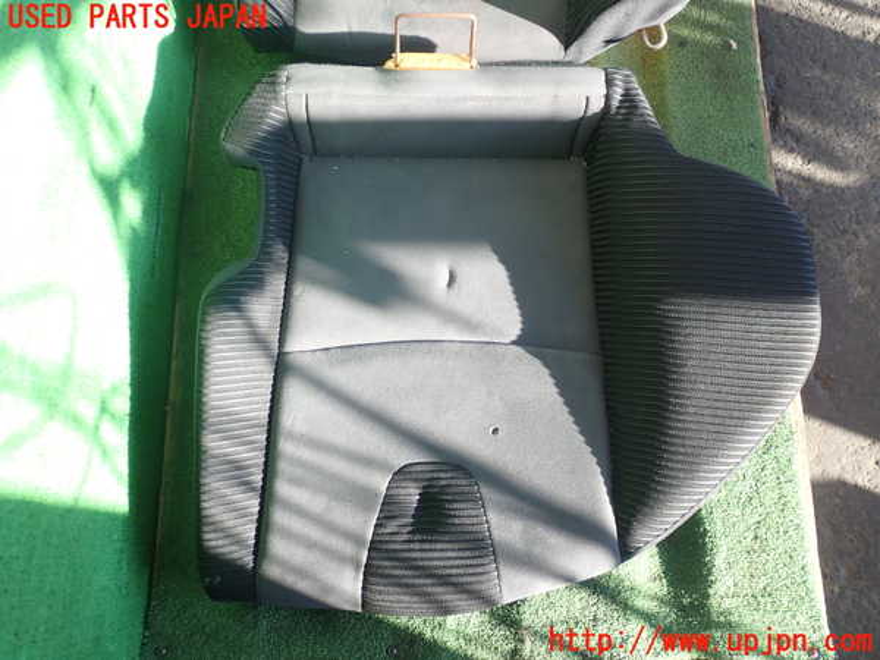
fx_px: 813
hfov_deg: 56.8
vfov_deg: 44.2
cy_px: 330
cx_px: 440
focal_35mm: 32
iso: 100
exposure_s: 1/100
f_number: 2.4
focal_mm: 5.87
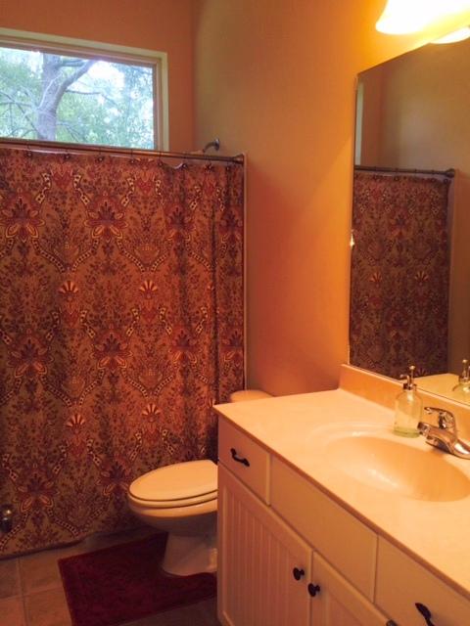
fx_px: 525
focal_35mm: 29
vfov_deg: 61.7
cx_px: 235
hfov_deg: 48.2
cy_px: 313
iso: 32
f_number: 2.2
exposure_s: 1/31
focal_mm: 4.15
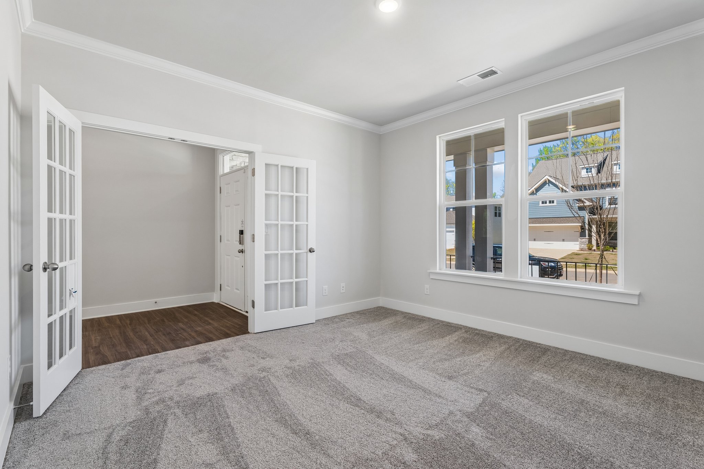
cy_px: 234
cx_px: 352
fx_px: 313
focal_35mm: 16
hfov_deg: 96.7
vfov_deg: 73.7
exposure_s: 1/25
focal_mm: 16
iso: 400
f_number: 8
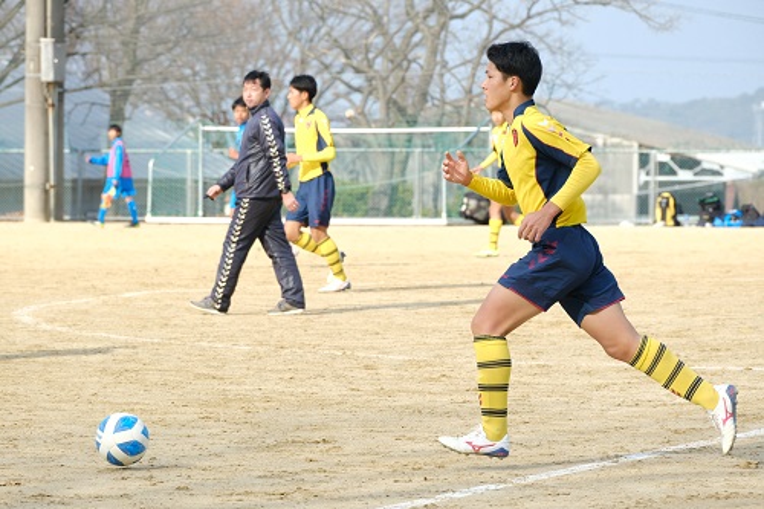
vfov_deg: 6.2
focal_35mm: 221
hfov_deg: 9.3
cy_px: 254
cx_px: 382
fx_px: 4688
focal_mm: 147.6
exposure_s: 1/1000
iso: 800
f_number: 6.4
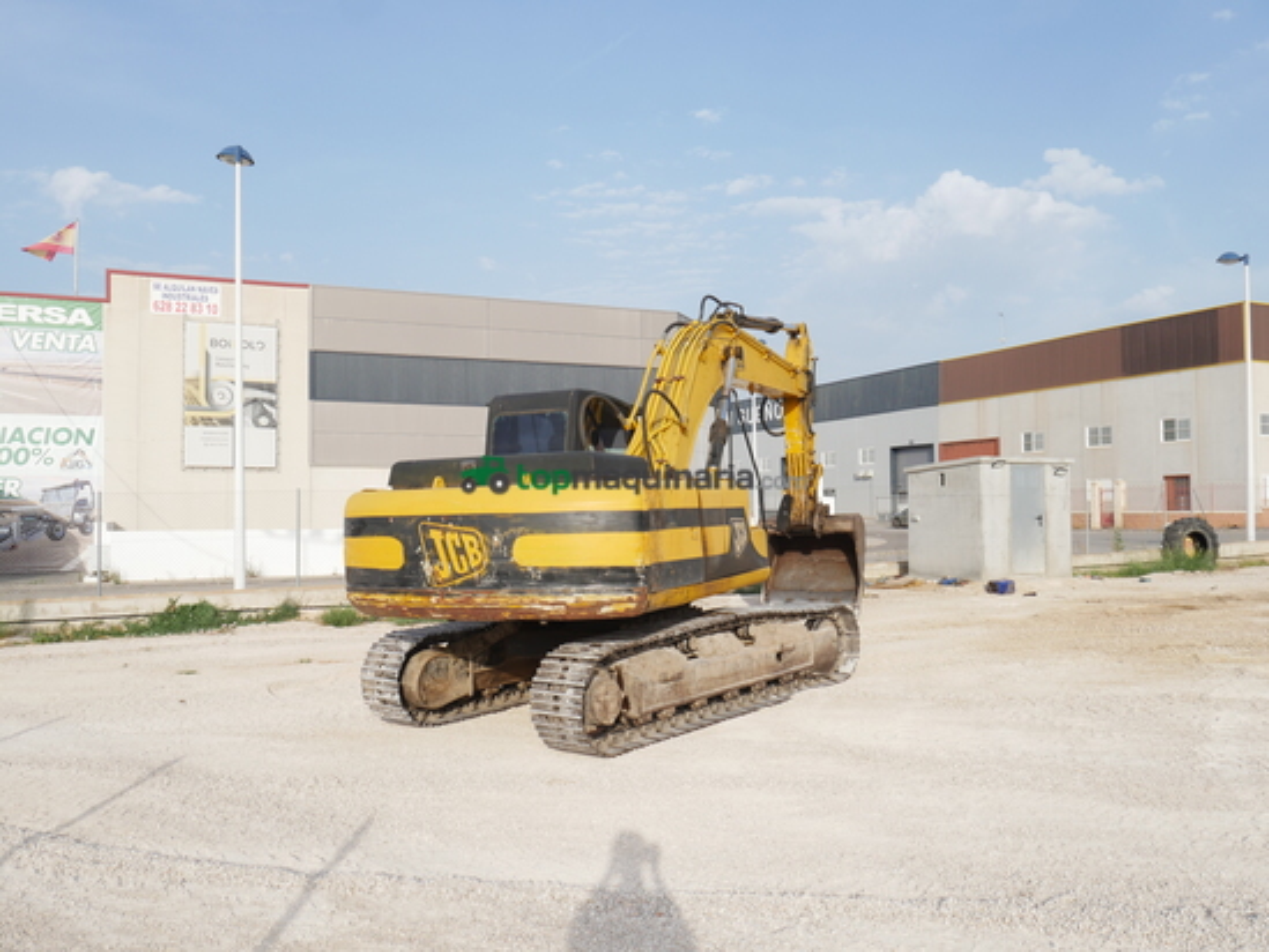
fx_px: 1027
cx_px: 634
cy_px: 476
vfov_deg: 49.8
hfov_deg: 63.4
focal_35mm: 28
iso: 200
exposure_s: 1/250
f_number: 9
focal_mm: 14
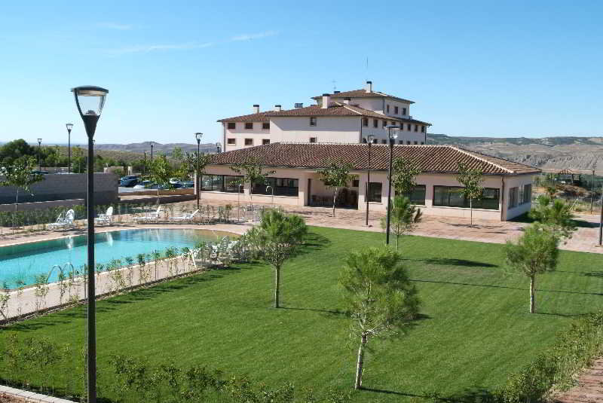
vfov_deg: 36.9
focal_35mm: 36
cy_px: 202
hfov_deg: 53.1
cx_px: 302
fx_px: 604
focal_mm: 24
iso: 400
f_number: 16
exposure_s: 1/125
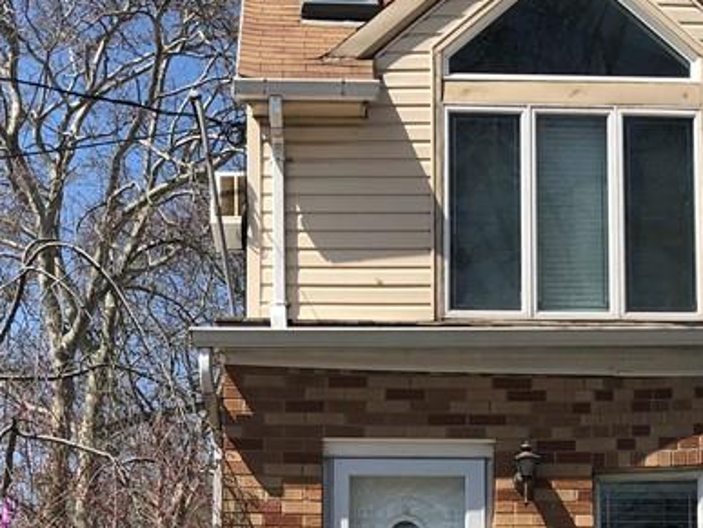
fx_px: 1504
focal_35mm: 74
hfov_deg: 26.3
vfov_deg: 18.9
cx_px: 358
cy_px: 626
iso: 20
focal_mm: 3.99
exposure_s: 1/1845
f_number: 1.8
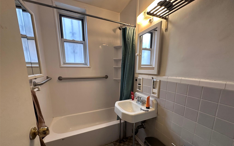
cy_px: 86
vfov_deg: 74.1
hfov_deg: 101.5
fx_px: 96
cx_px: 118
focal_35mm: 15
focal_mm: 2.22
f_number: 2.2
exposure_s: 1/60
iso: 200
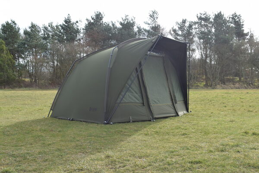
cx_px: 130
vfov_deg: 33.0
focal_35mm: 40
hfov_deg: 47.9
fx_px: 291
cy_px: 86
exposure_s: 1/250
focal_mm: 27
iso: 200
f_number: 8
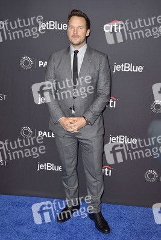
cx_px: 80
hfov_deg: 35.1
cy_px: 120
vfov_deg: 50.7
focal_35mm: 38
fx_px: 255
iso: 250
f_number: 5.6
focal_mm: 38
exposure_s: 1/250
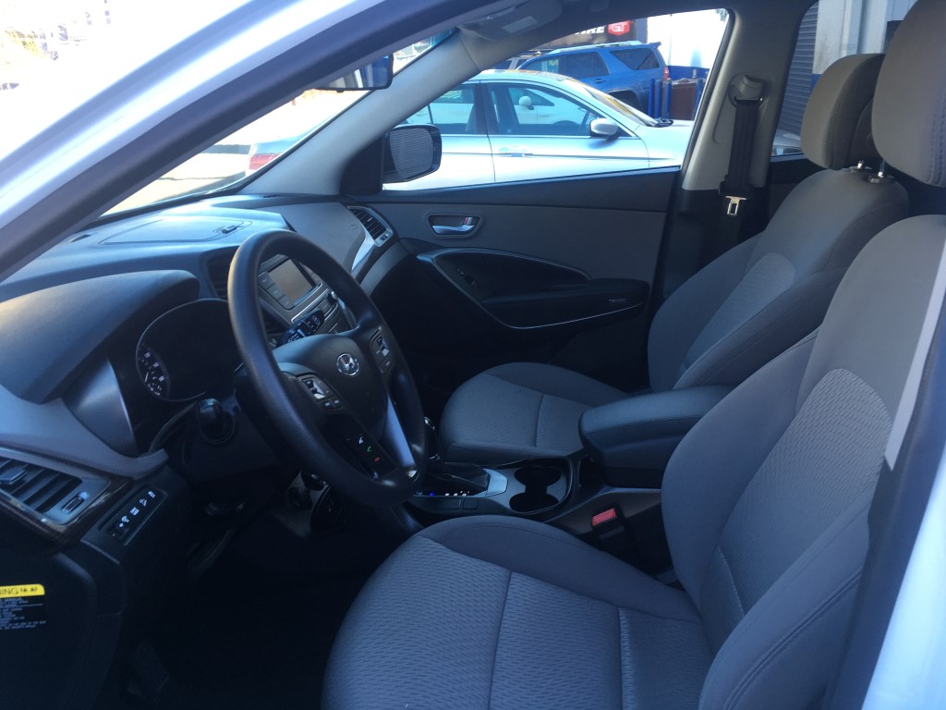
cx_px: 473
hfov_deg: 61.7
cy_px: 355
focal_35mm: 29
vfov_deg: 48.2
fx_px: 793
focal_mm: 4.15
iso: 25
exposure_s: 1/60
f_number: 2.2
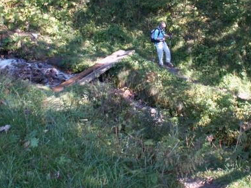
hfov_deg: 32.8
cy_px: 44
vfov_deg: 24.9
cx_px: 174
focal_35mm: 58
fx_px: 421
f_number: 3.2
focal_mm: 5.86
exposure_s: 1/30
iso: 50
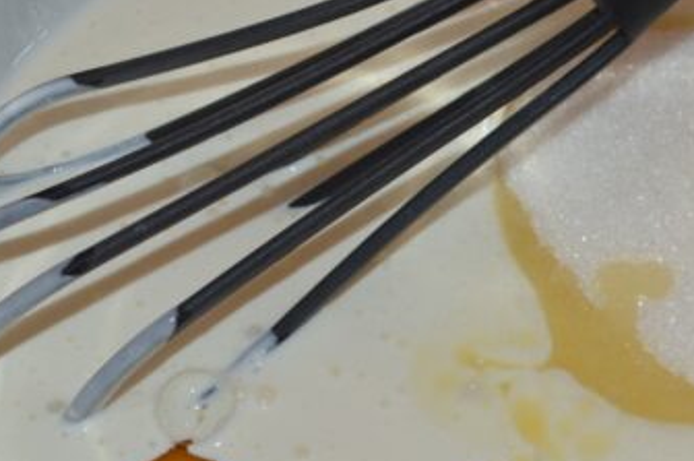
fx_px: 1925
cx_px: 479
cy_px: 295
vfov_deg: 13.6
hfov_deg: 20.3
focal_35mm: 100
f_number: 4.8
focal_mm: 32
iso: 400
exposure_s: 1/30
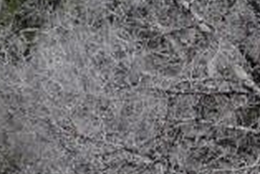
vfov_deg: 4.7
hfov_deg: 7.0
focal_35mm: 293
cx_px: 273
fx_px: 2118
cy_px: 261
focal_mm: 30
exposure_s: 1/500
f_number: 11
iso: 400
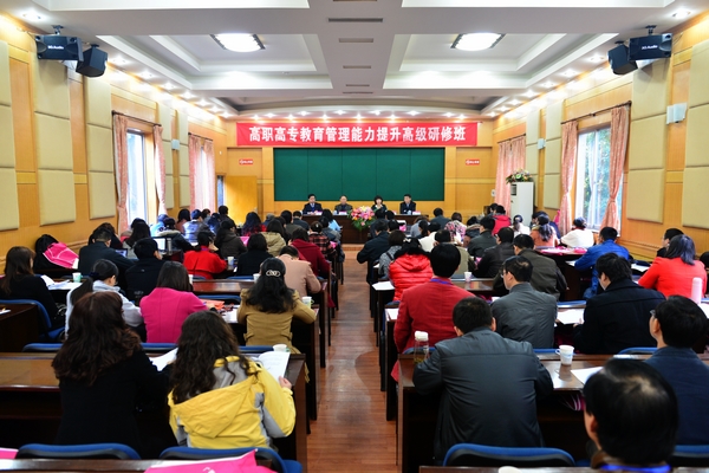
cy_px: 236
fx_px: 473
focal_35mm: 24
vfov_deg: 53.1
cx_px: 354
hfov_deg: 73.7
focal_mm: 24
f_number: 3.2
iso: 1000
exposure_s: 1/40
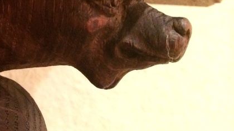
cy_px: 42
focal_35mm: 70
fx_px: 434
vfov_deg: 17.2
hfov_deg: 27.9
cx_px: -12
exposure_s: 1/15
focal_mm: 4.12
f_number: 2.2
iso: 400
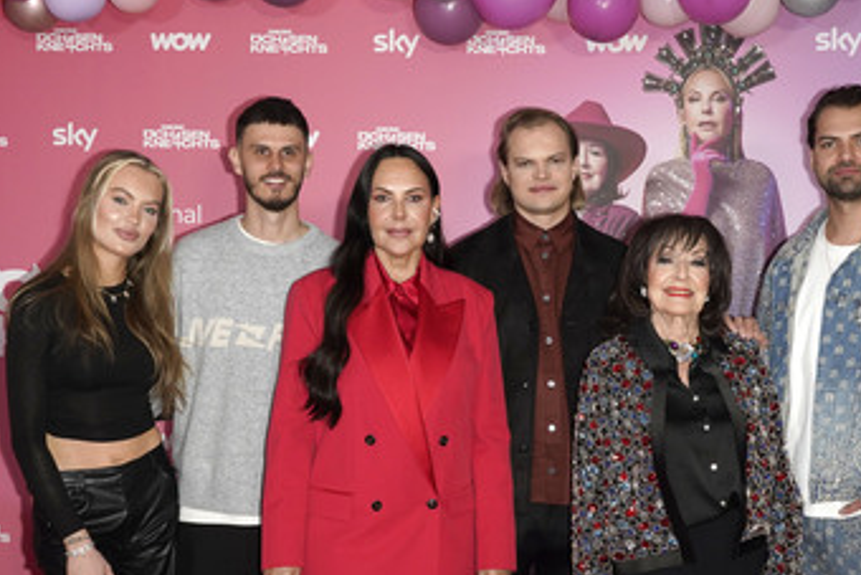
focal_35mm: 49
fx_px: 1172
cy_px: 372
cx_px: 490
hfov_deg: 40.2
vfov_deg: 27.4
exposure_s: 1/160
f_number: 6.3
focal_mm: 37
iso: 640
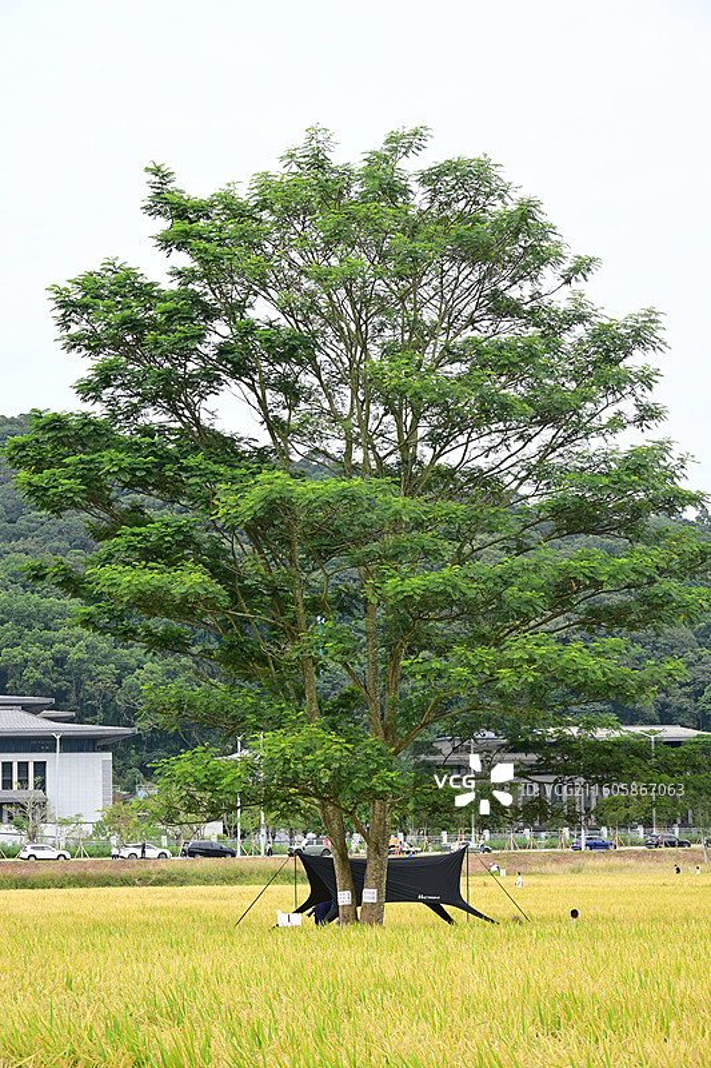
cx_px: 356
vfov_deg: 22.4
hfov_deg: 15.0
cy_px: 534
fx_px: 2697
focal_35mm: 91
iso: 320
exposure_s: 1/160
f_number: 11
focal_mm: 91
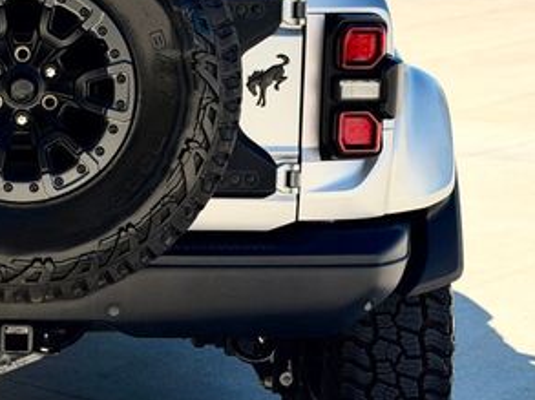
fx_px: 1621
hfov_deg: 18.4
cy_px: 122
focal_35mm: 105
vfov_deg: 14.0
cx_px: 46
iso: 100
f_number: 1.78
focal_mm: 6.76
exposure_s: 1/1543
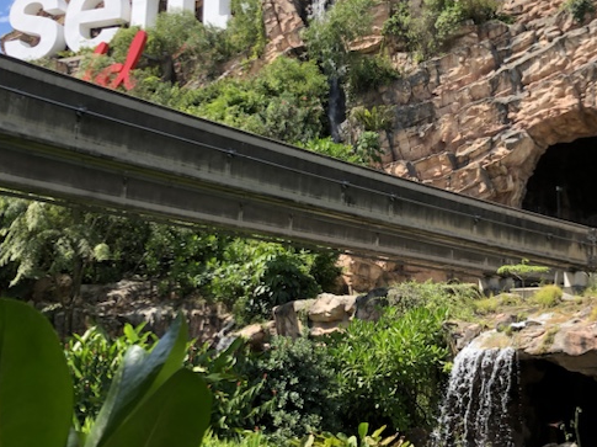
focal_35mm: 52
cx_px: 403
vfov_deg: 27.8
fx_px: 896
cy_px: 150
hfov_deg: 36.4
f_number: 1.8
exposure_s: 1/1066
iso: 20
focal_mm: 4
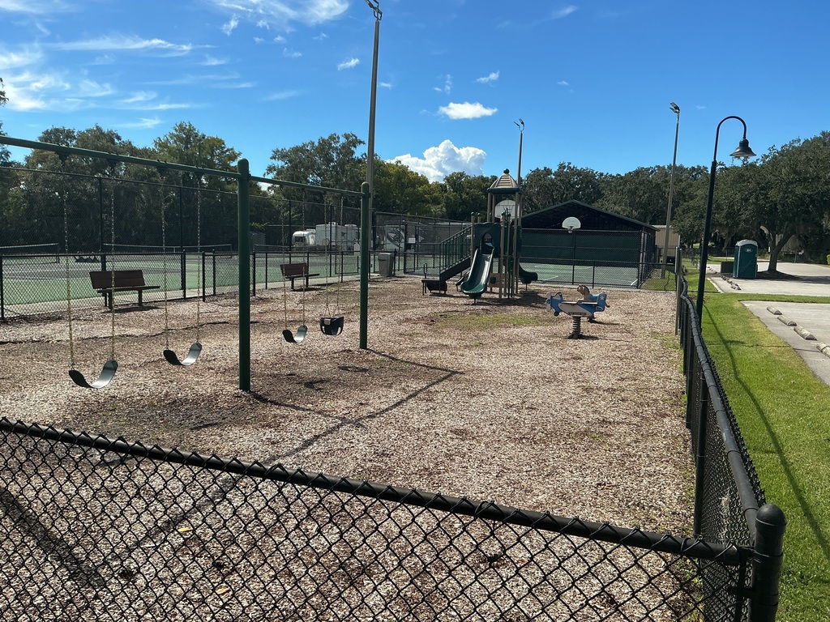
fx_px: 695
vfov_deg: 48.2
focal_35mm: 29
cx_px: 415
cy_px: 311
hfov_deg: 61.7
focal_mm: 3
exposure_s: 1/2227
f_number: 1.8
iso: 25
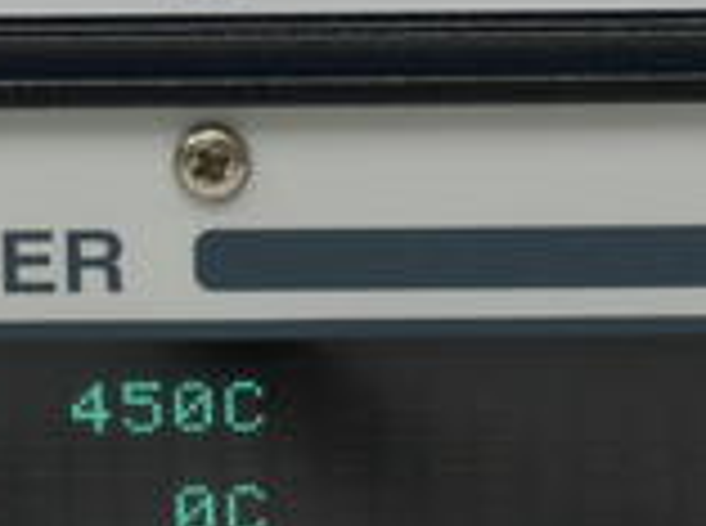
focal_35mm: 521
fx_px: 10602
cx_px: 189
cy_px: 647
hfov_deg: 3.8
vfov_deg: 2.8
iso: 400
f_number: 9
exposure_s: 1/20
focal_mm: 102
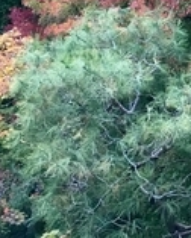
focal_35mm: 144
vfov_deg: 12.6
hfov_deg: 10.6
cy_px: -129
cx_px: 203
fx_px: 1016
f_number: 2.2
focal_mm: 4.15
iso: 32
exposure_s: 1/30
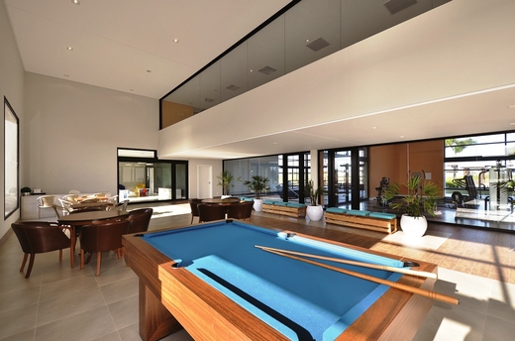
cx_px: 258
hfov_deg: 100.5
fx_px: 214
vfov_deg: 77.0
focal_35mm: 15
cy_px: 170
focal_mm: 10
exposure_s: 1/160
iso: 100
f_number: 4.5
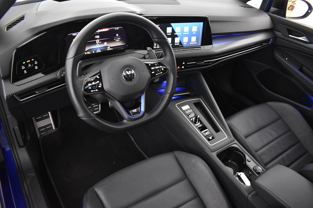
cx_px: 156
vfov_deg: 47.9
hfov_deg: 67.4
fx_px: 235
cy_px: 104
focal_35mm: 27
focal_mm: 18
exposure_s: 1/25
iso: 3200
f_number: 3.5
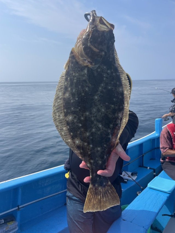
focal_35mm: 26
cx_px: 88
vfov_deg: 67.3
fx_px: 175
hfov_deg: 53.0
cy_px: 116
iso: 32
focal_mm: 4.2
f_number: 1.6
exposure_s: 1/3731
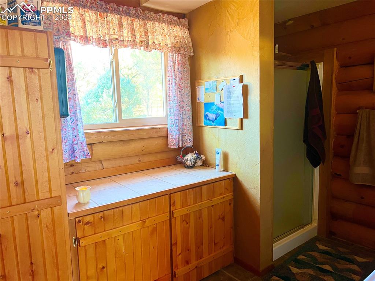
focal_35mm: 26
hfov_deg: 67.3
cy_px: 140
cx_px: 188
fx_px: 282
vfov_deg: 53.0
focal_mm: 5.7
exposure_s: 1/60
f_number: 1.5
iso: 160
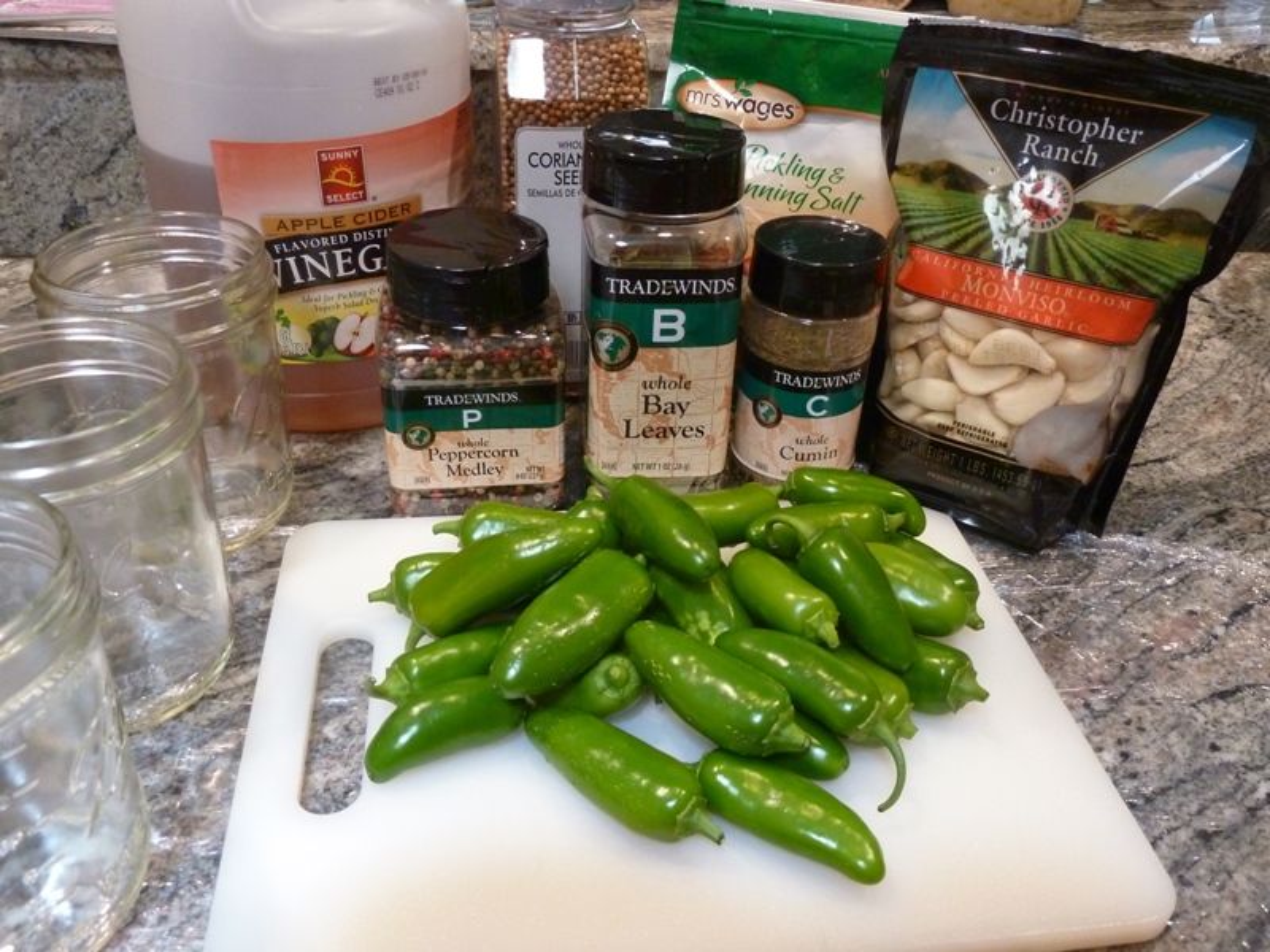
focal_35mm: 30
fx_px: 1101
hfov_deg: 60.0
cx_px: 635
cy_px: 476
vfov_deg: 46.8
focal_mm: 5
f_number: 3.4
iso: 400
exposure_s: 1/25
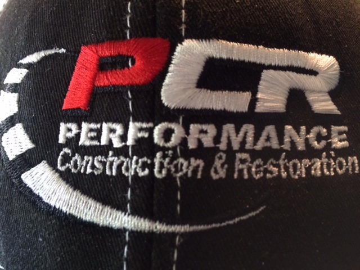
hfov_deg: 61.7
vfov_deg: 48.2
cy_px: 135
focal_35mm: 29
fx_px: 302
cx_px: 180
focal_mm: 4.15
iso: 320
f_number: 2.2
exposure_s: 1/20
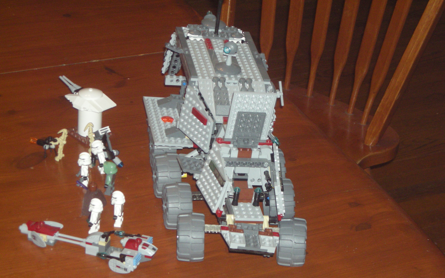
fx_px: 1358
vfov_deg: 11.7
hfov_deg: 18.6
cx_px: 223
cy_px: 147
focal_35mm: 112
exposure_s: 1/60
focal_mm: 17.1
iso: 293
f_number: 4.7
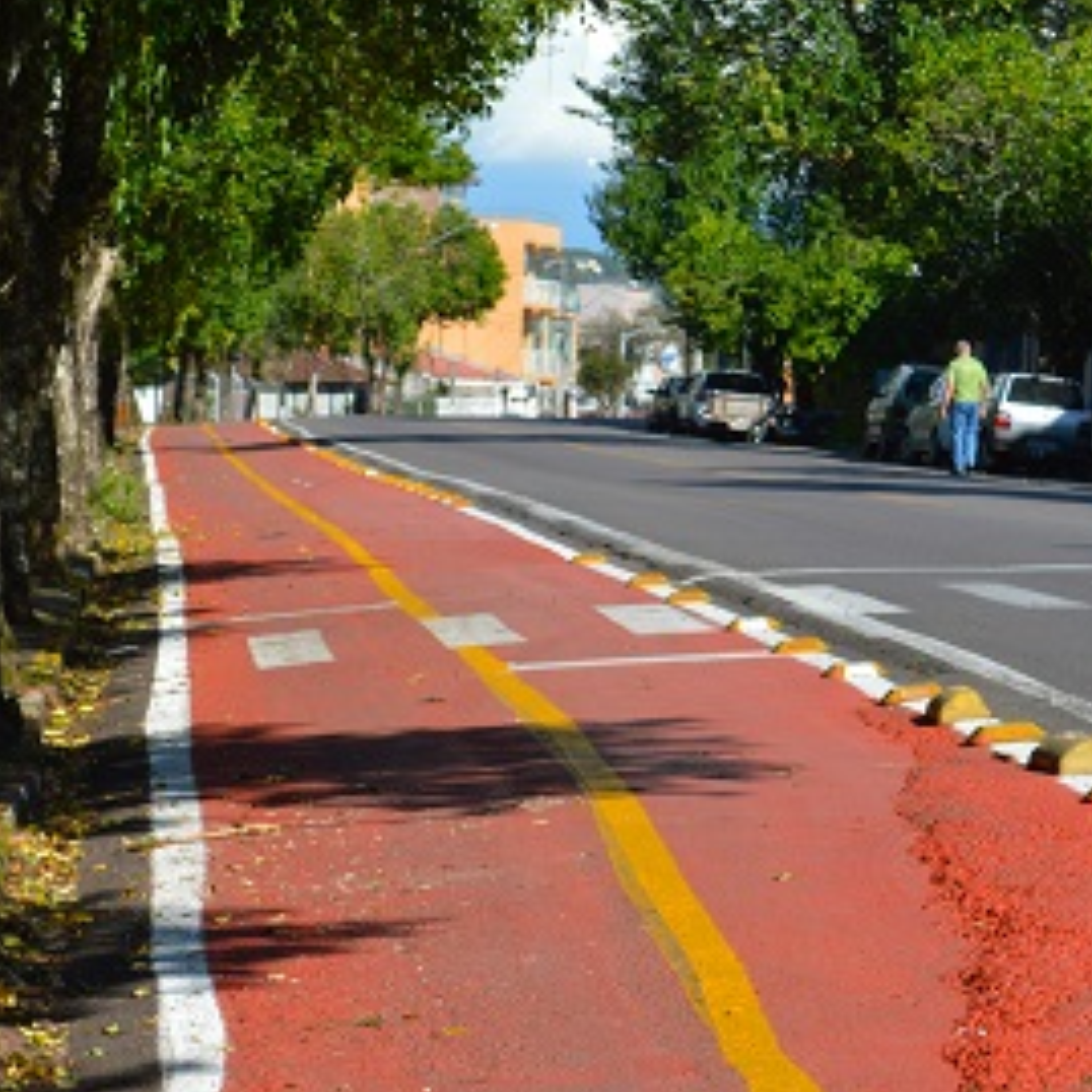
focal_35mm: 156
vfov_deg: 11.2
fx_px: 5566
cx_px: 483
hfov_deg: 11.2
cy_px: 617
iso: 100
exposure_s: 1/400
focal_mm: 55
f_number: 7.1
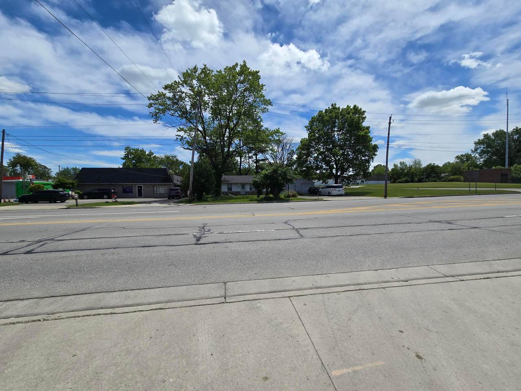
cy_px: 196
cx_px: 260
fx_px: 196
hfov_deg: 106.2
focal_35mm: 13
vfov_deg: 89.9
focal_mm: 2.2
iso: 50
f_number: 2.2
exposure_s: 1/3977
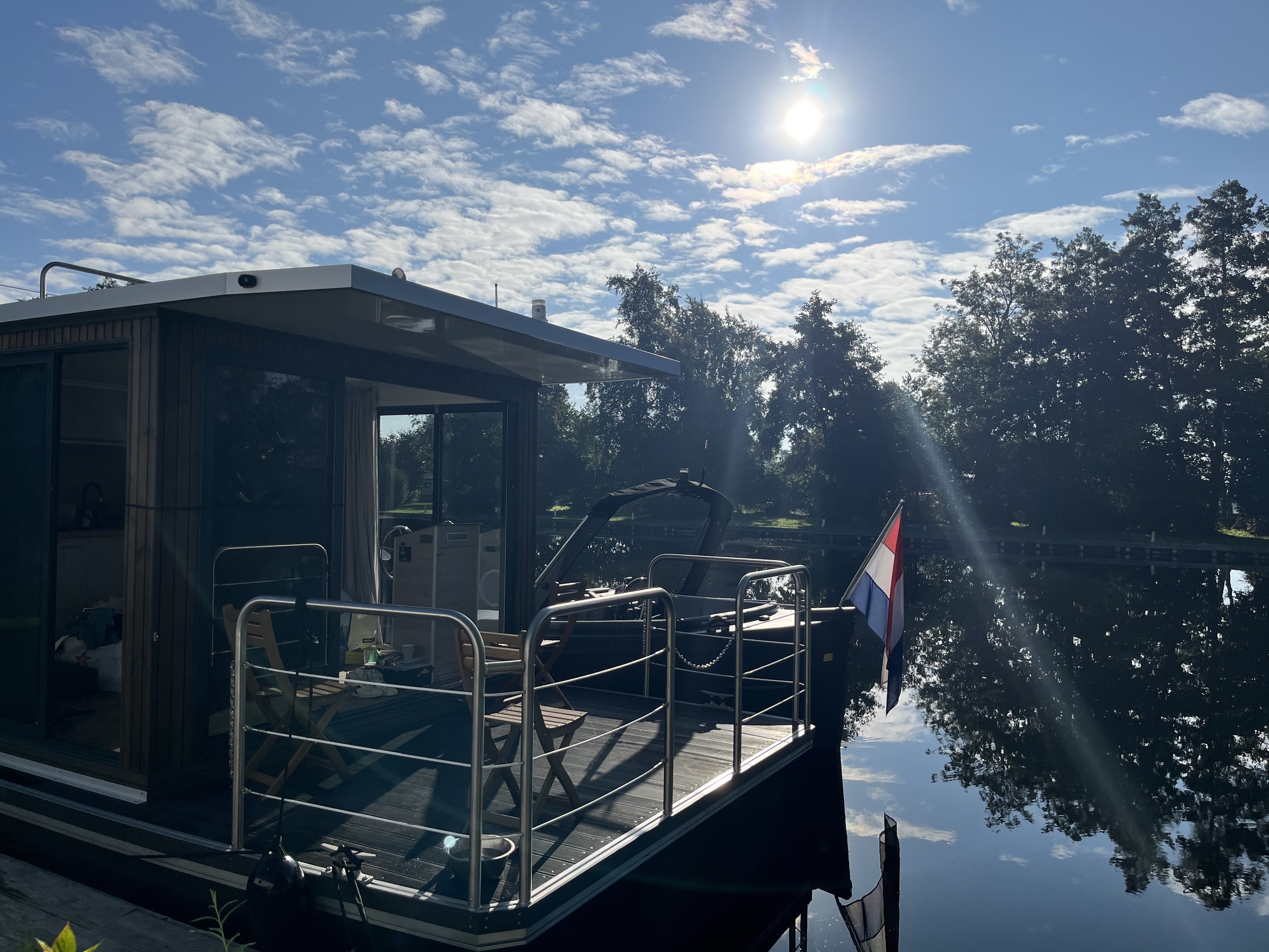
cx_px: 634
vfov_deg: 53.1
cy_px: 476
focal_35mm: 26
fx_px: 953
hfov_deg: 67.3
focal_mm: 5.1
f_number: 1.6
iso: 50
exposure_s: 1/11905
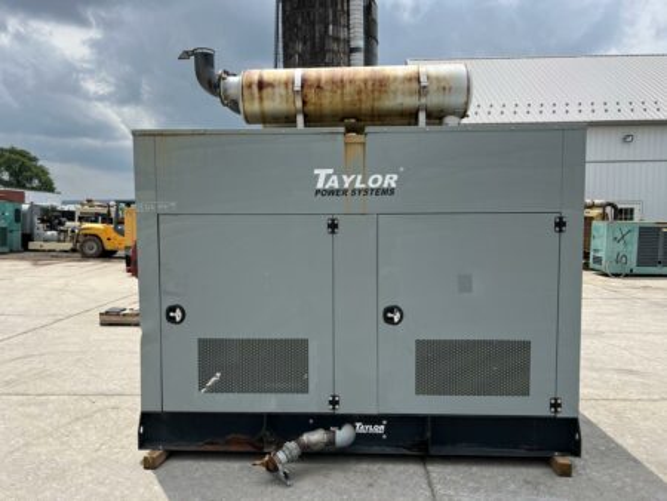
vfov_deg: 53.1
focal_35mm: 26
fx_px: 501
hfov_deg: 67.3
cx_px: 334
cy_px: 250
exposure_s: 1/4831
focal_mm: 5.7
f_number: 1.5
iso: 50
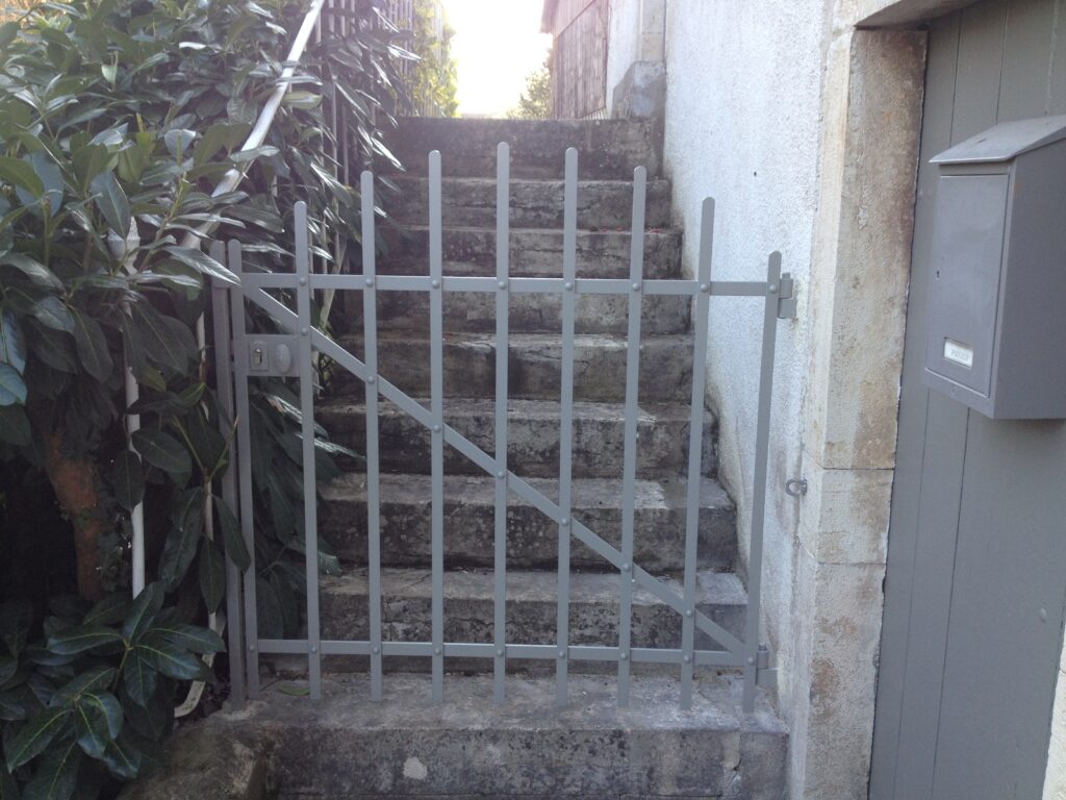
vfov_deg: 40.7
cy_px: 400
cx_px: 533
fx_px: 1078
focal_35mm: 35
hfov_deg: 52.6
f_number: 2.4
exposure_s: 1/120
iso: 64
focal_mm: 4.28
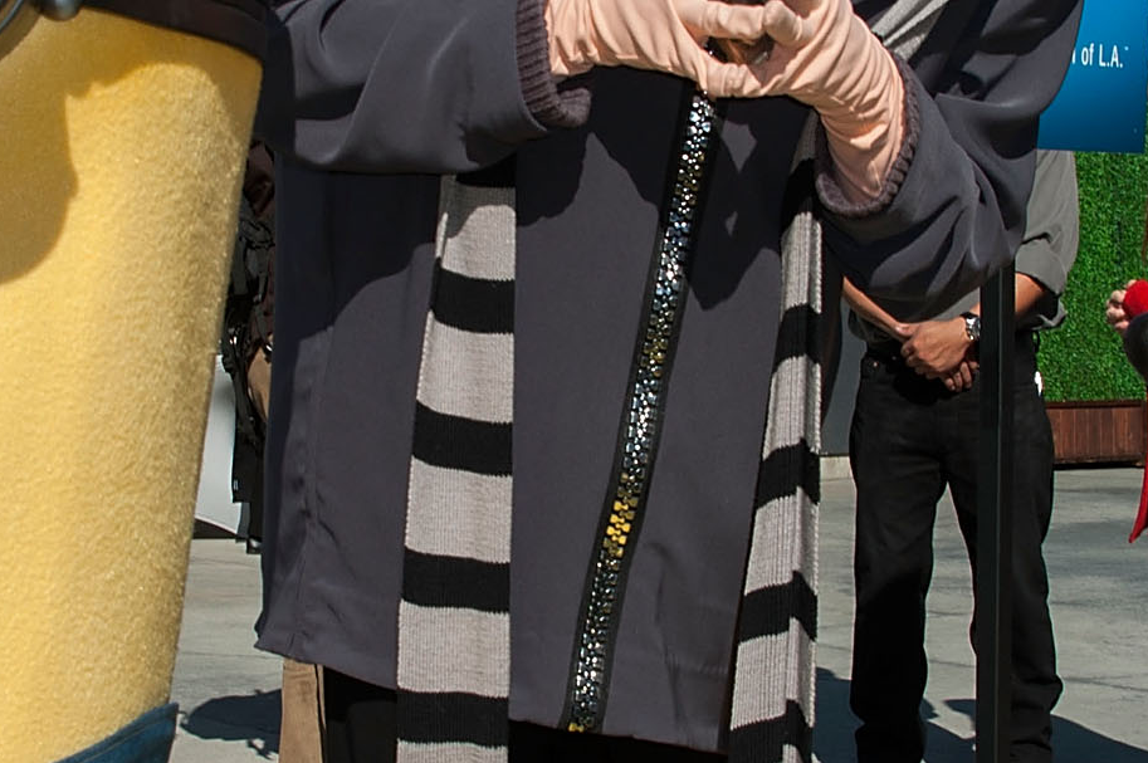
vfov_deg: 14.8
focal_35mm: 92
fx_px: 2931
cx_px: 542
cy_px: 349
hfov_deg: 22.2
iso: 100
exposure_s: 1/250
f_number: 10
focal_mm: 28
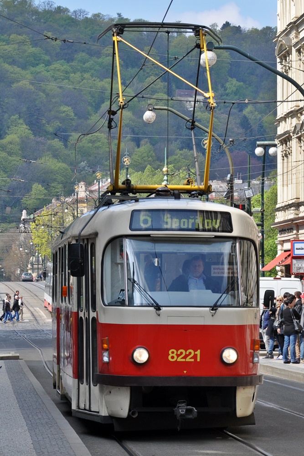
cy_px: 228
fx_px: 1102
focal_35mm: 87
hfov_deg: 15.7
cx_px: 152
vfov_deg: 23.4
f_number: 9
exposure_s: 1/320
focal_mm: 58
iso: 200
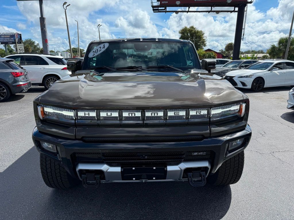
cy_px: 110
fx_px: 204
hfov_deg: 71.6
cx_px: 147
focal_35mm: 24
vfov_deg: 56.8
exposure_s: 1/5319
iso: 100
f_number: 1.78
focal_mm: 6.76
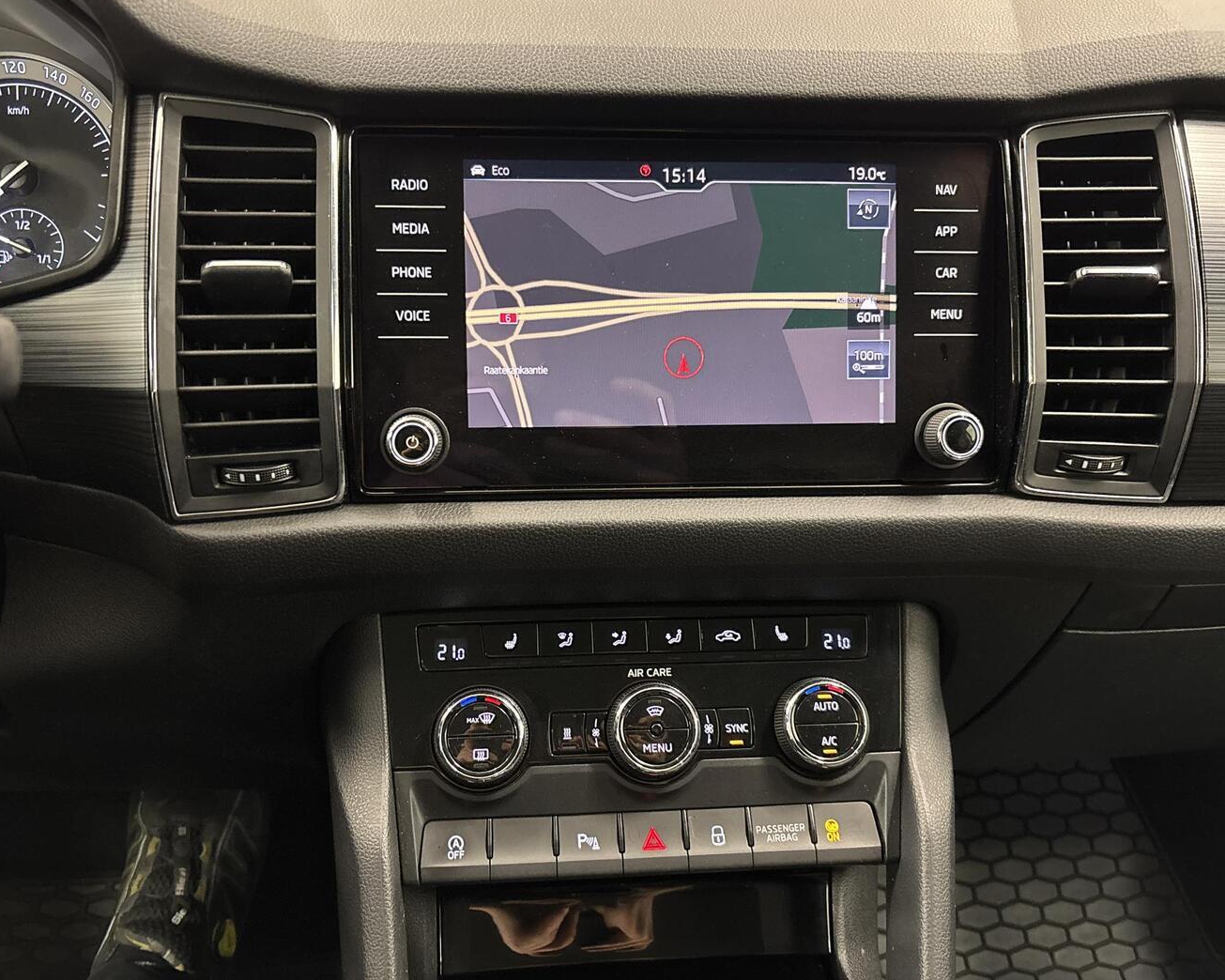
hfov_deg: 62.2
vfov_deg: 51.5
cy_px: 481
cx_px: 581
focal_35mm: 28
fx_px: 1015
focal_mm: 5.96
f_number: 1.6
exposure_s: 1/33
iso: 640
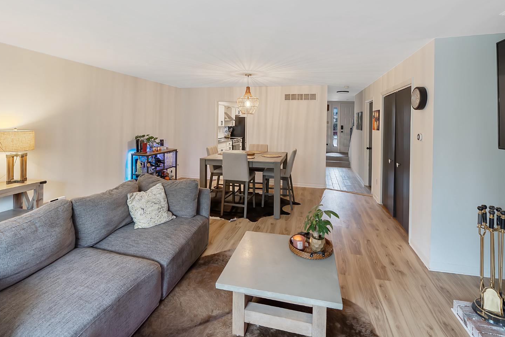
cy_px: 120
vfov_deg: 69.0
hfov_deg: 93.2
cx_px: 263
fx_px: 239
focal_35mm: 17
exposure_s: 1/15
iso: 500
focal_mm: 12
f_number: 5
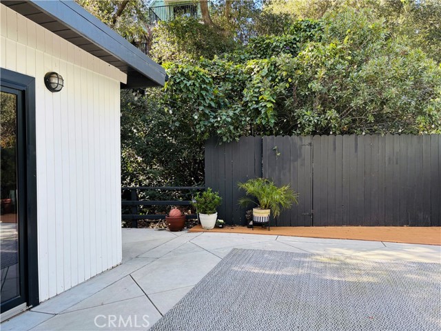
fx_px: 331
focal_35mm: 26
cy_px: 166
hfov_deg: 67.3
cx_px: 220
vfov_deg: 53.1
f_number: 1.6
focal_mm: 5.96
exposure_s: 1/334
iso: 50
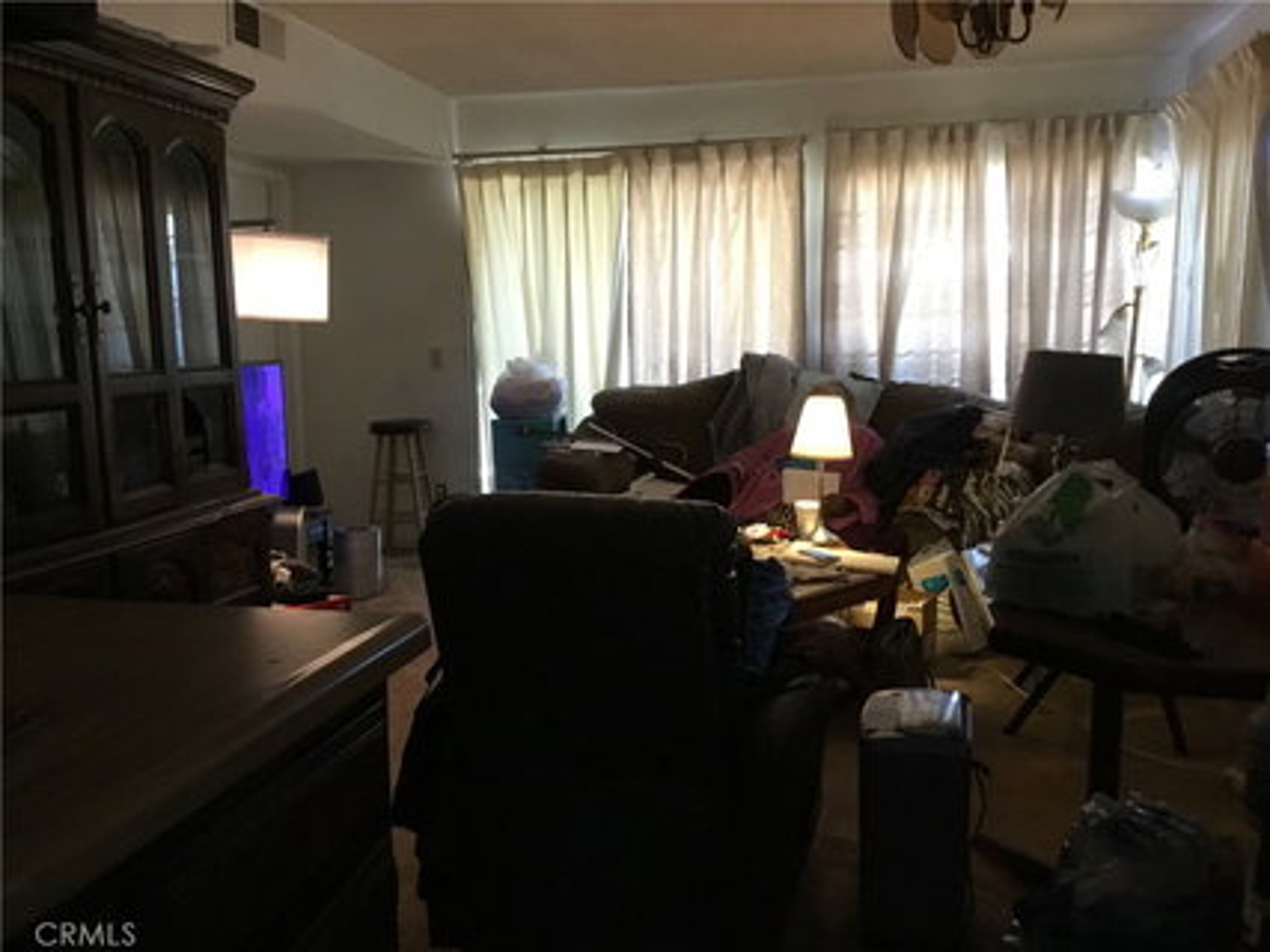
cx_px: 635
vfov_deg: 45.4
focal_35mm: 31
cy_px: 476
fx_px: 1137
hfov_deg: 58.4
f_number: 2.4
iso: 200
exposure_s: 1/30
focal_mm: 3.3
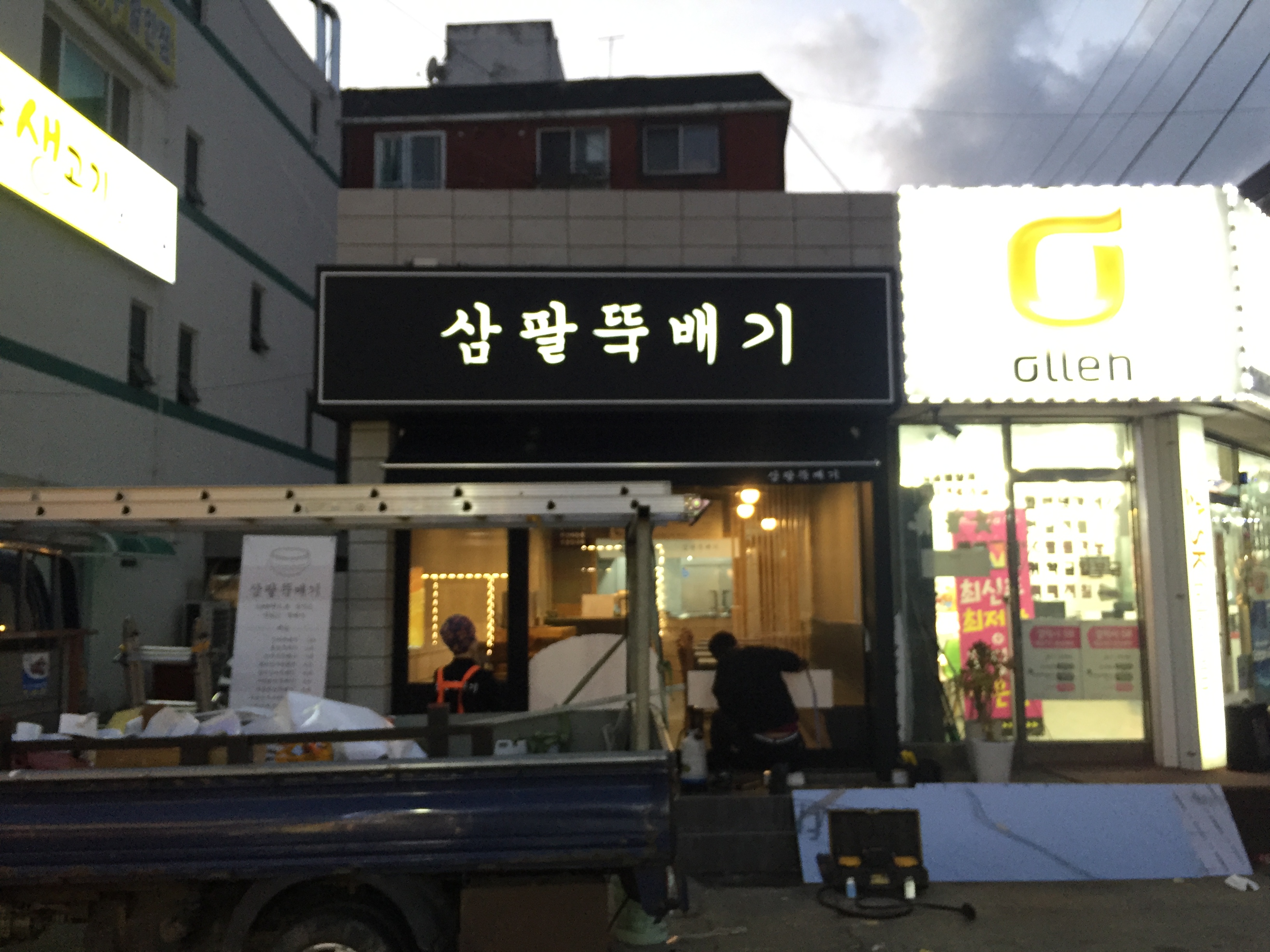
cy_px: 476
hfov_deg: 61.7
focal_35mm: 29
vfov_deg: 48.2
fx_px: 1064
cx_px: 635
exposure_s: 1/30
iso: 125
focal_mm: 4.15
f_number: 2.2
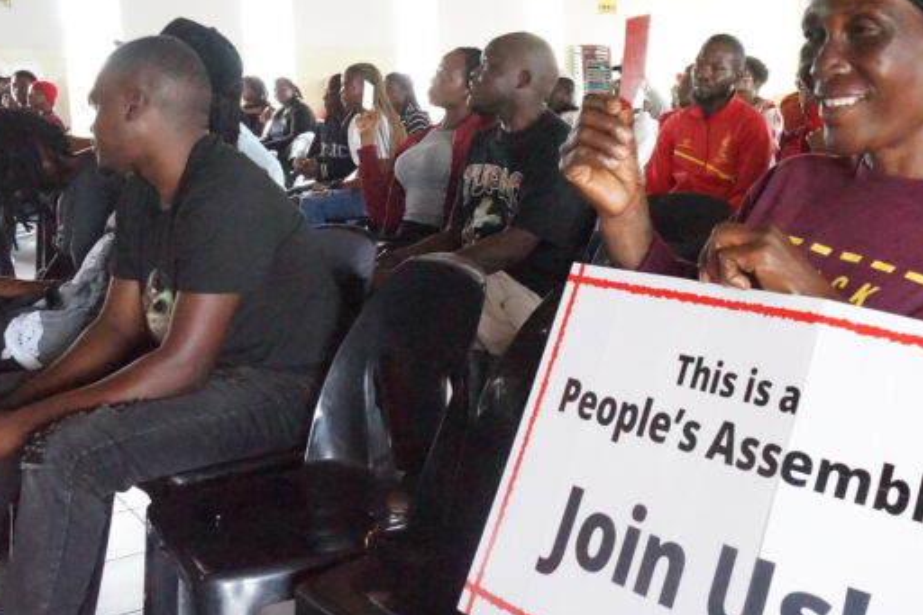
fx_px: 1153
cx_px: 667
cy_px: 245
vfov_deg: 29.8
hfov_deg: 42.6
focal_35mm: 45
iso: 25600
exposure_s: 1/160
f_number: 11
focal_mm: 30
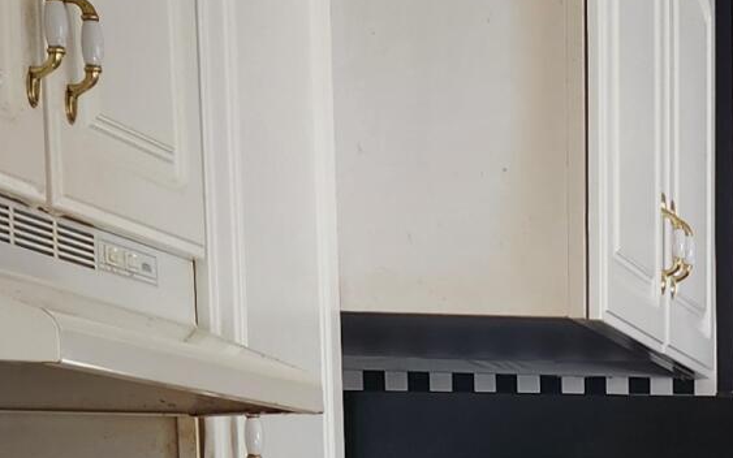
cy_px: 928
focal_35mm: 130
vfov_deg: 9.4
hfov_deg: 15.0
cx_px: 1068
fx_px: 2597
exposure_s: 1/180
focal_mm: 5.4
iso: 40
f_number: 1.8
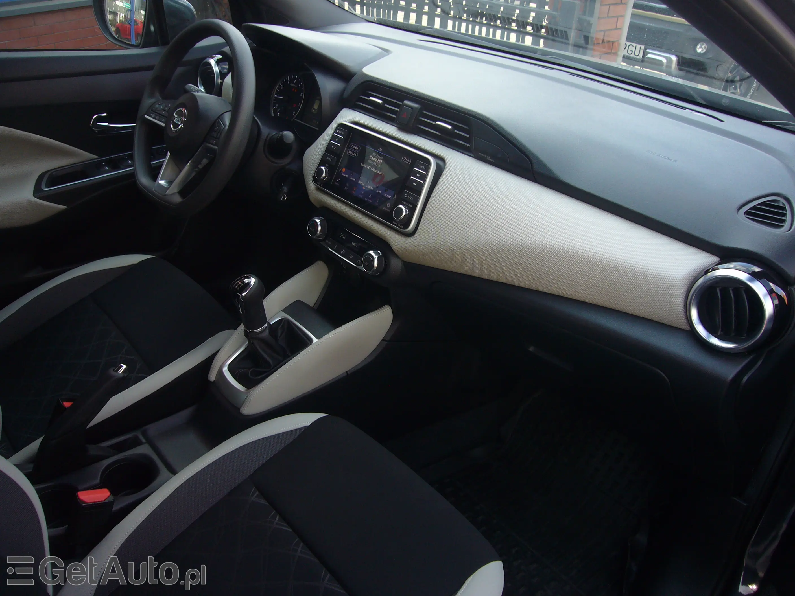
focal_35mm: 28
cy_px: 298
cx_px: 398
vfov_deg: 49.7
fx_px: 643
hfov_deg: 63.4
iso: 80
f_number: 2.8
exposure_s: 1/80
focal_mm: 4.6
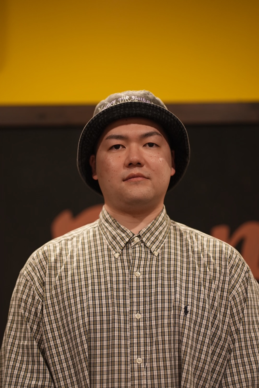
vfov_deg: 23.9
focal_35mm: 85
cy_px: 194
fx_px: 916
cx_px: 130
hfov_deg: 16.1
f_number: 2.2
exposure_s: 1/160
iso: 2500
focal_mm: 85
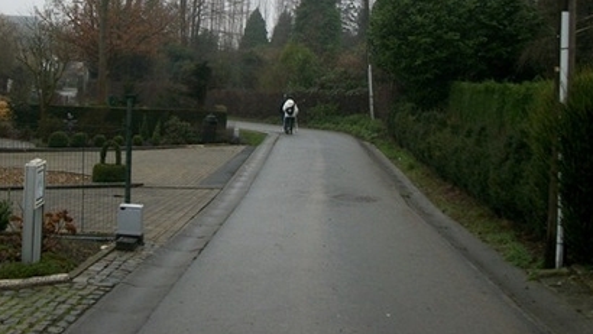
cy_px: 22
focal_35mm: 51
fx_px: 802
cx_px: 243
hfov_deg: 40.4
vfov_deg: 22.8
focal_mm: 5.7
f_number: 2.9
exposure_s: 1/160
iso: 80
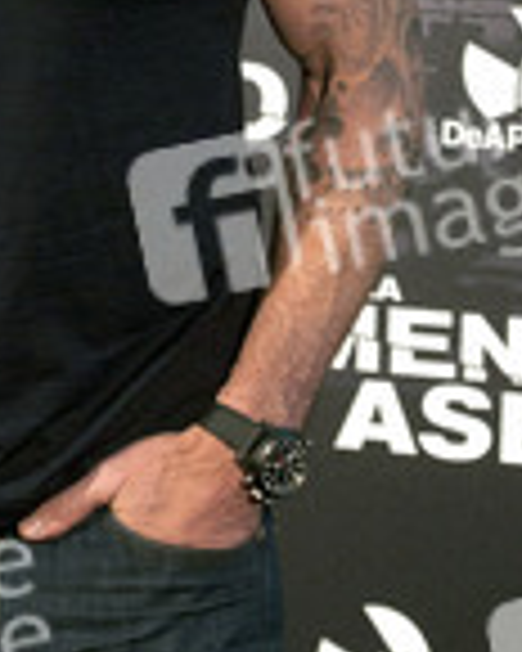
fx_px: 5832
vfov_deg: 6.4
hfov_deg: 5.1
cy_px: -27
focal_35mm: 302
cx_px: -47
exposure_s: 1/200
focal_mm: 78
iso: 800
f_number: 3.5
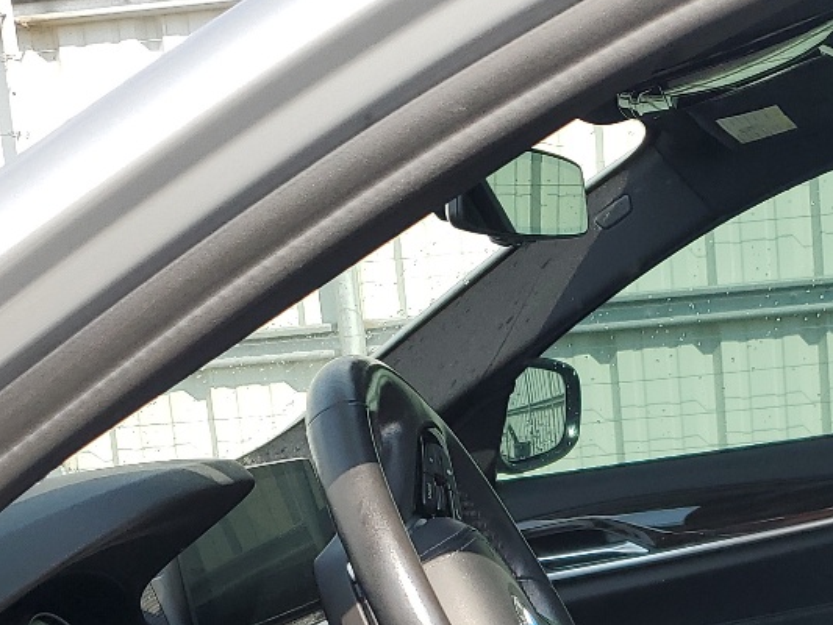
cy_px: 841
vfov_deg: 17.6
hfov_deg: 24.7
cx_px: 624
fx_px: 1877
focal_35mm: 78
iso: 50
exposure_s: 1/1250
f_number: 1.5
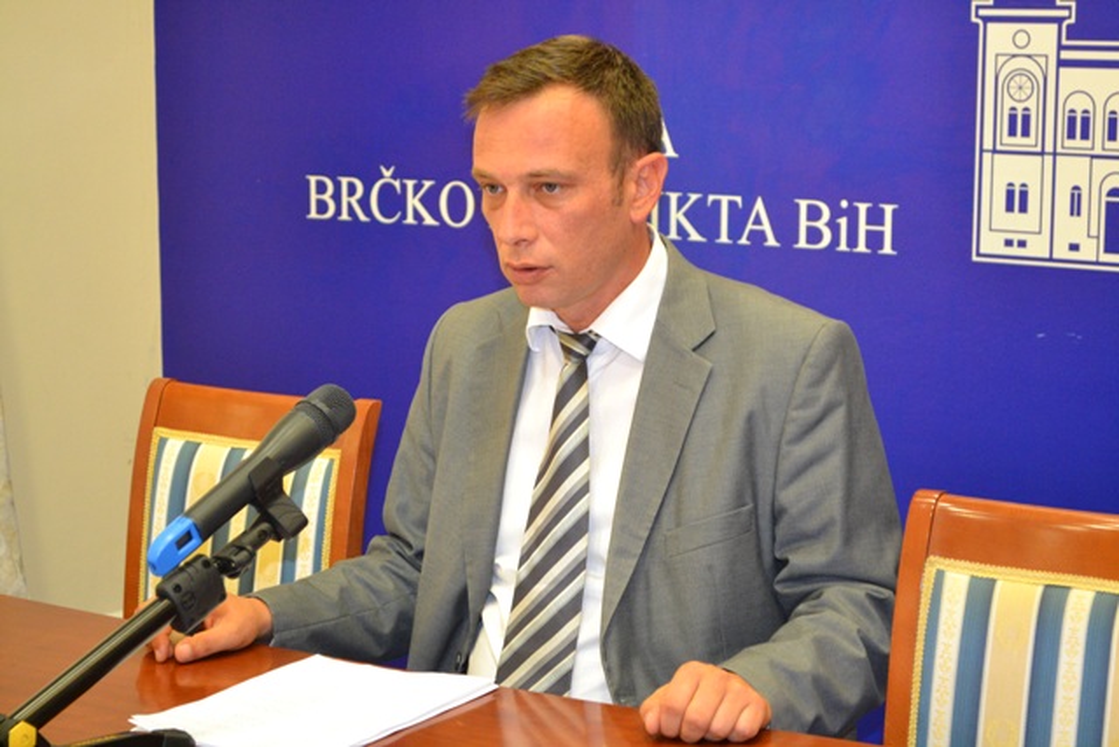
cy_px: 374
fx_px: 2565
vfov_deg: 16.6
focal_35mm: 82
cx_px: 560
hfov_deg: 24.6
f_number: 5.6
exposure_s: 1/60
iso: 2200
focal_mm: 55
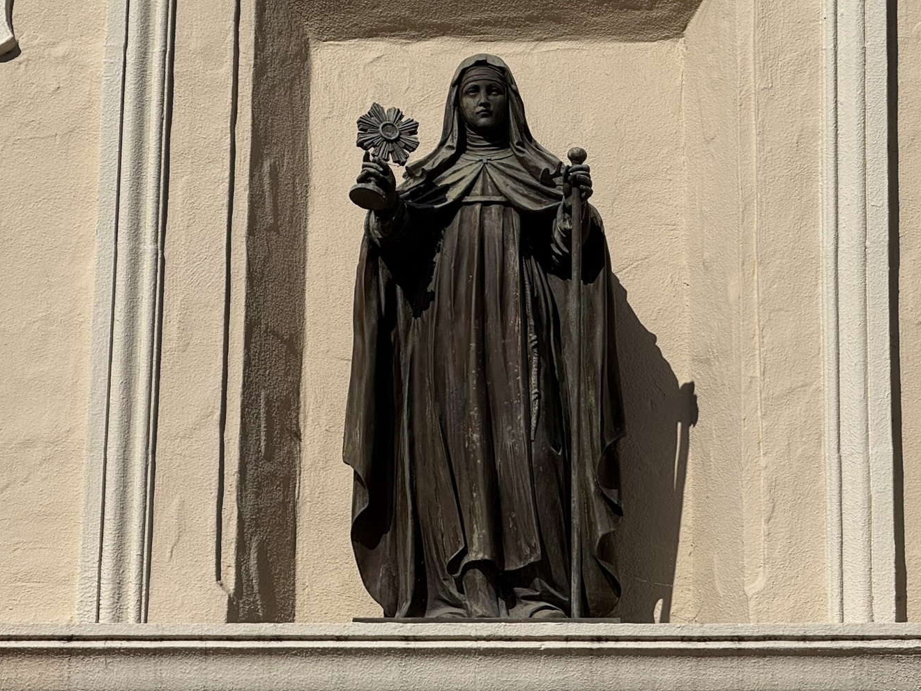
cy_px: 264
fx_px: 4949
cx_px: 495
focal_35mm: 186
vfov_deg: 8.0
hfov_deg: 10.6
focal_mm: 15.66
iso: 40
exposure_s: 1/3195
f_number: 2.8
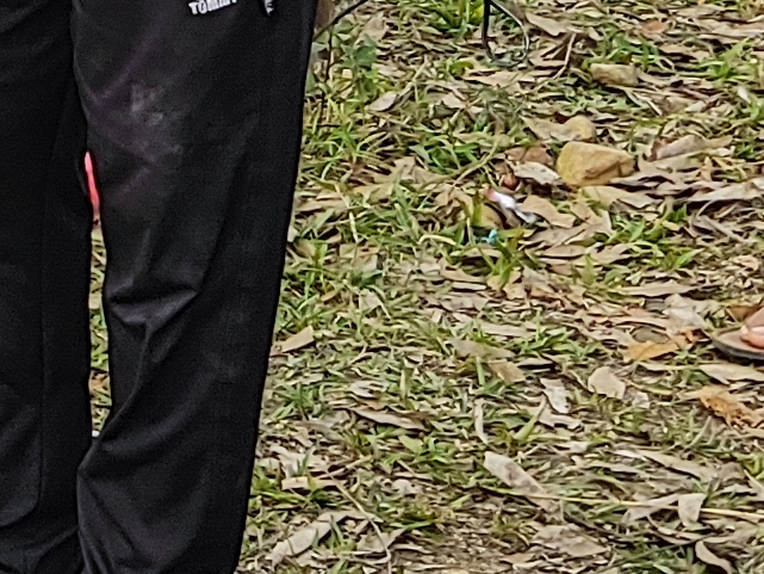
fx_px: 2715
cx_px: -560
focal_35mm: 123
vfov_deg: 10.7
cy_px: -669
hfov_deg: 14.3
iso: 50
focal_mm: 4.74
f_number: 1.79
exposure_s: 1/610
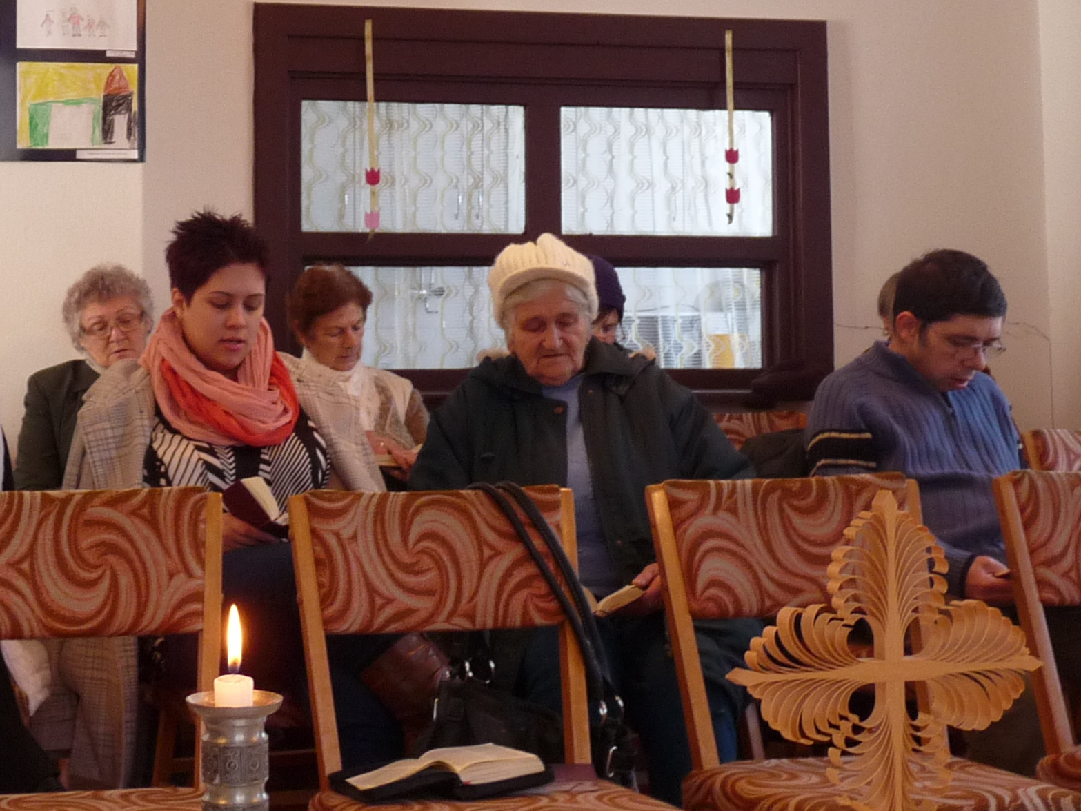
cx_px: 301
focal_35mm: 67
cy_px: 179
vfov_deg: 21.7
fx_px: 2092
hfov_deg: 28.6
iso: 160
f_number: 2.8
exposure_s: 1/30
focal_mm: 5.2
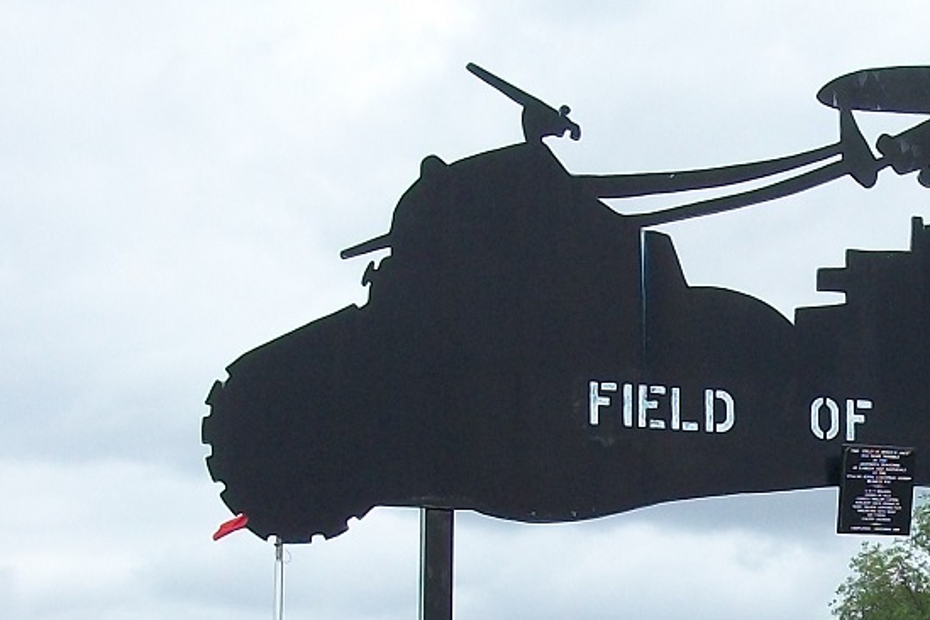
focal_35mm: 97
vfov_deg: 13.9
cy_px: 639
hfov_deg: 20.7
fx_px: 2506
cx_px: 779
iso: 80
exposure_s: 1/500
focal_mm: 5.7
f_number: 2.9
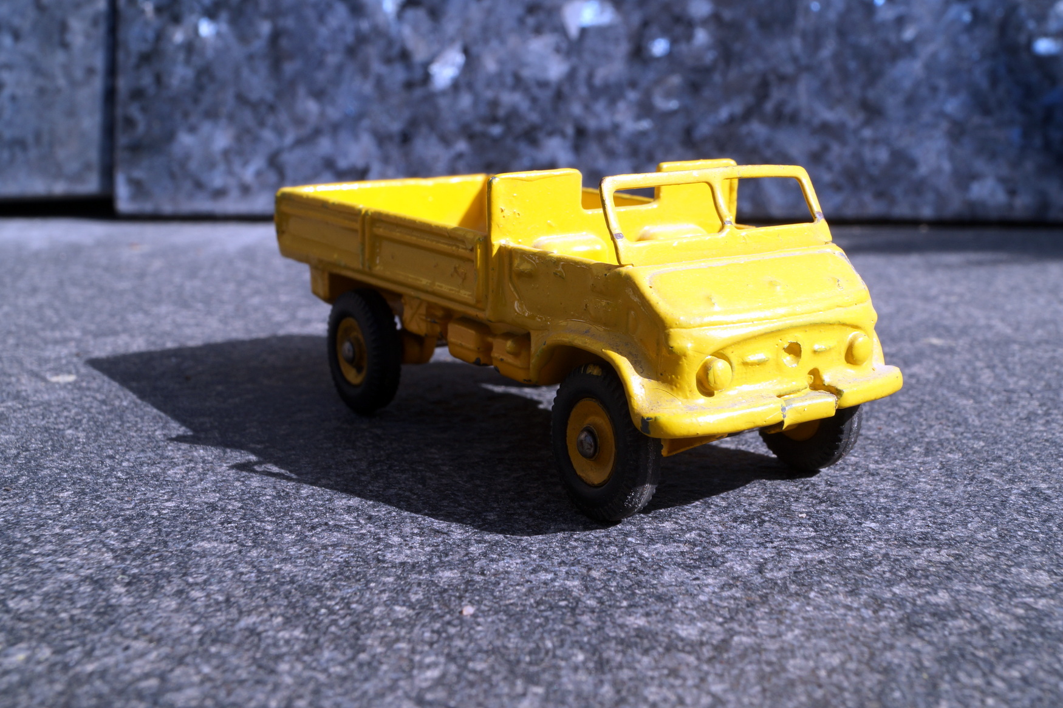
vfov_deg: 28.0
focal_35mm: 48
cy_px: 332
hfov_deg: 41.1
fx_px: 1417
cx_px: 598
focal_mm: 28
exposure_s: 1/60
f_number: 16
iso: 100
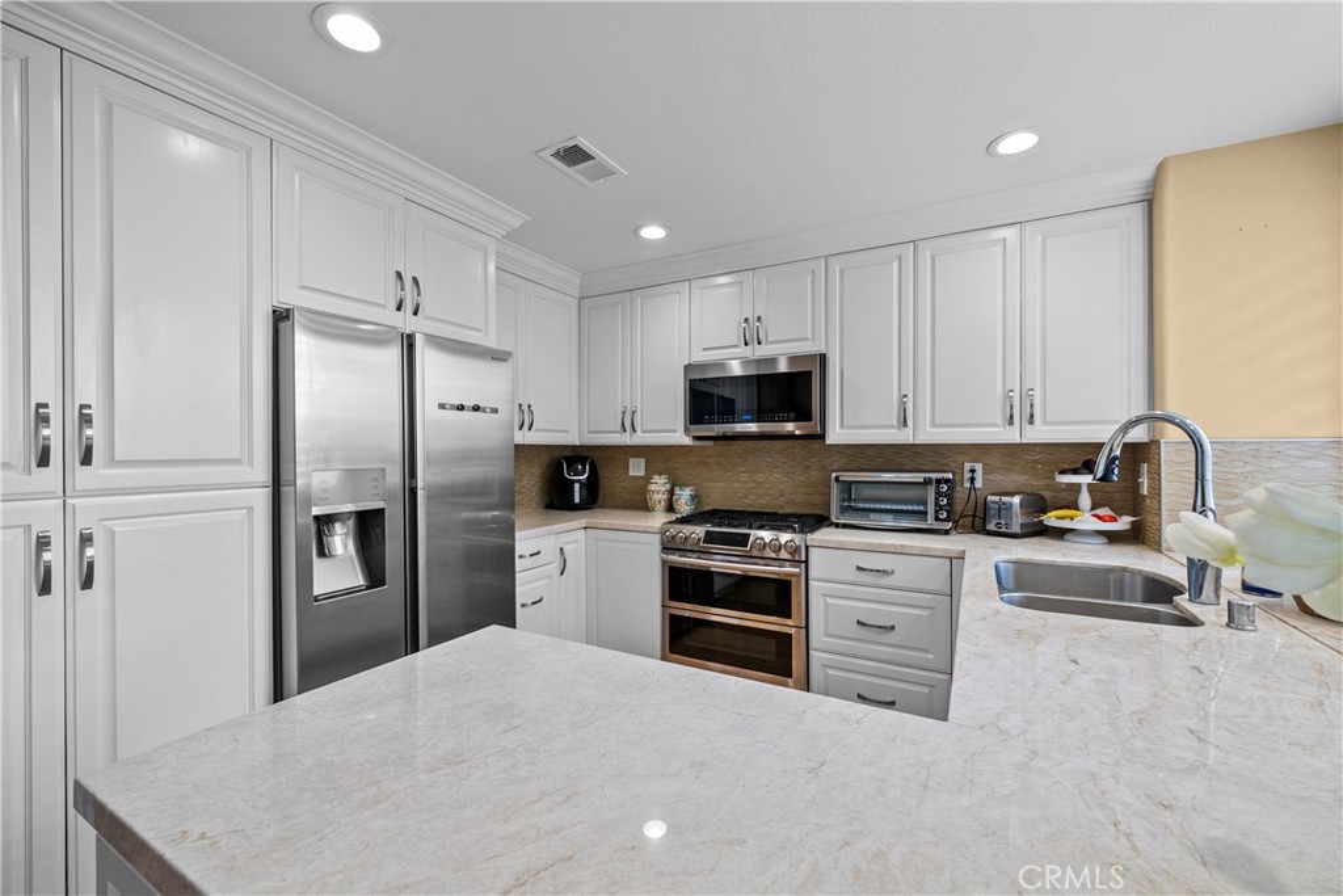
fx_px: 522
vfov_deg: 81.2
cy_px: 448
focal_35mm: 14
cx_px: 672
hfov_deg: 104.2
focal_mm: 14
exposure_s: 1/2.5
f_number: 9
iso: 100
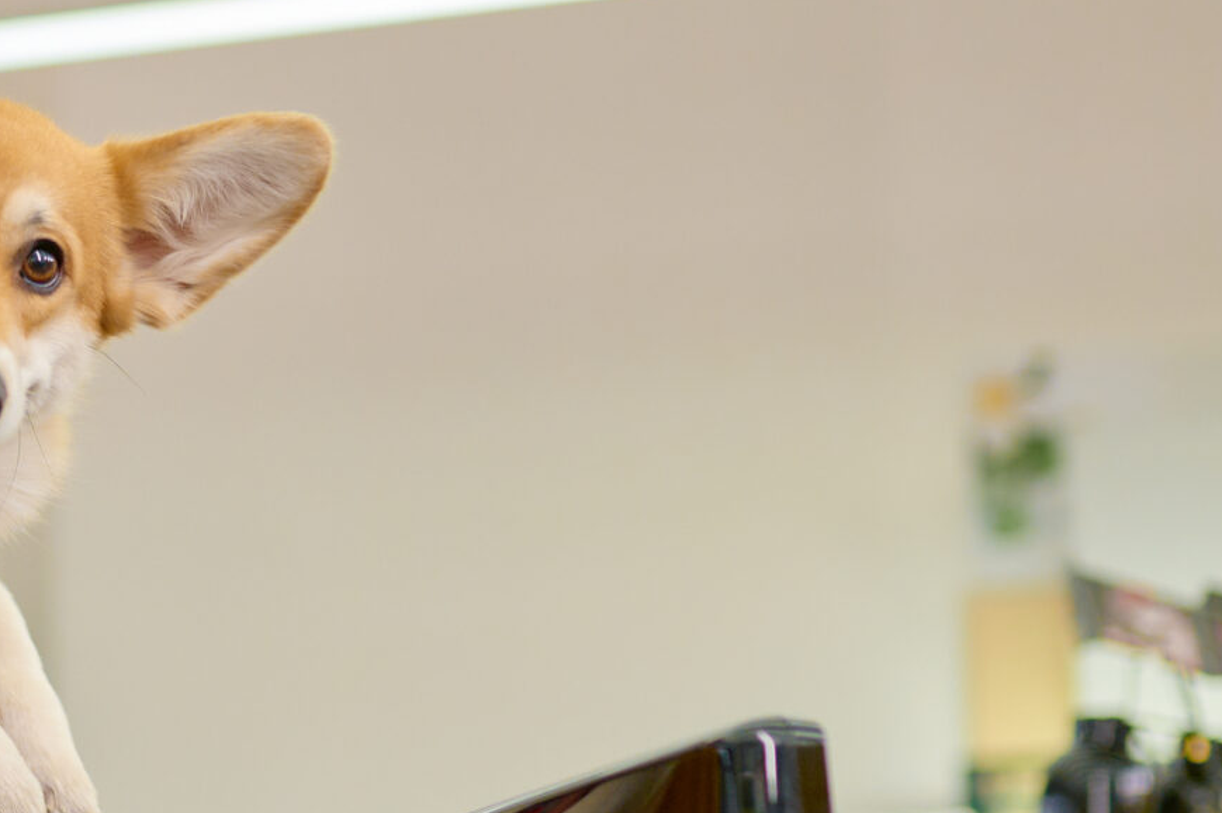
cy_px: 599
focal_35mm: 116
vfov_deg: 11.8
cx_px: -264
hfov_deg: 16.9
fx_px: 3934
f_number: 2
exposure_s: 1/350
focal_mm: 35
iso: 560
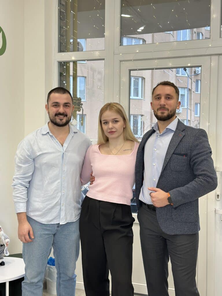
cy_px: 148
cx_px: 111
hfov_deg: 30.3
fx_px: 410
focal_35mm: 48
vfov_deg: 39.7
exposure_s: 1/50
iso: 80
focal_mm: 6.86
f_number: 1.78
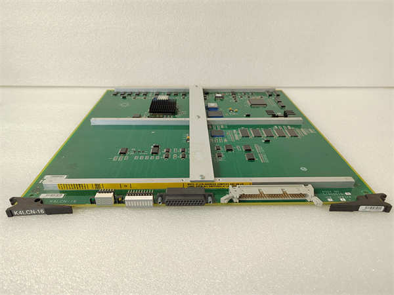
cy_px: 148
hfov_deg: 73.9
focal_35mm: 23
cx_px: 197
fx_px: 262
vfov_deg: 58.9
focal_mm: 5.52
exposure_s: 1/50
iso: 1356
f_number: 1.9
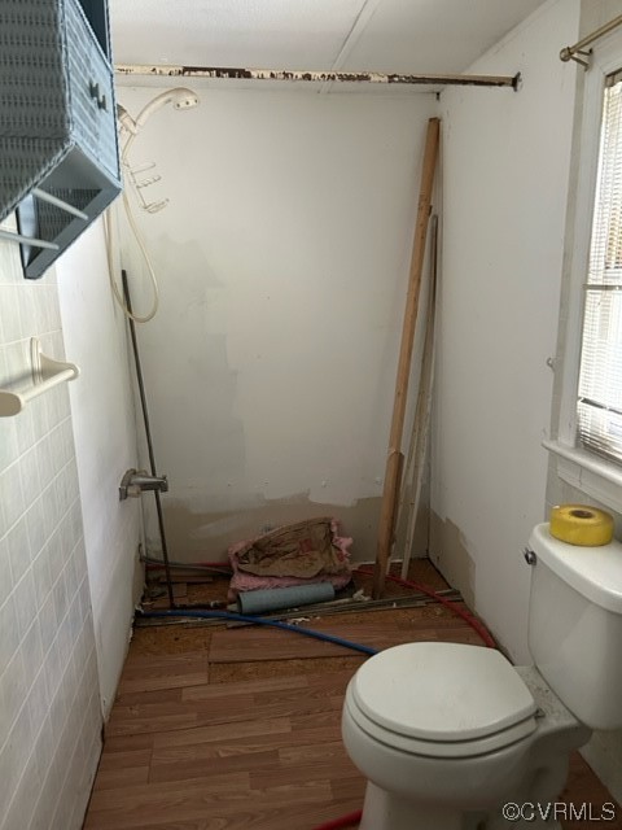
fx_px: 623
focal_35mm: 26
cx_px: 311
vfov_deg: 67.3
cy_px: 415
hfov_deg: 53.1
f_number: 1.5
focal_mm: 5.7
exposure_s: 1/40
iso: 400
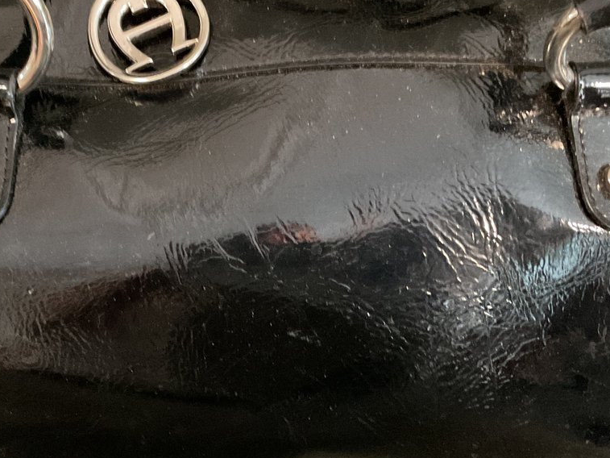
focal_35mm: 58
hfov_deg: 33.2
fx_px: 1022
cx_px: 263
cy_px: 192
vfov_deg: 25.2
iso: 500
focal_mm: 3
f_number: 1.8
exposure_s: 1/24
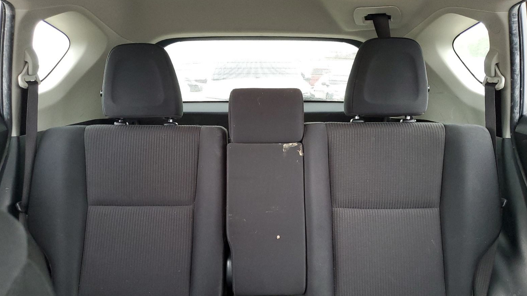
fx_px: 405
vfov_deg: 40.0
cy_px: 177
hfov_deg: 66.1
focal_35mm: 29
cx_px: 262
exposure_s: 1/60.2
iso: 183
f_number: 1.5
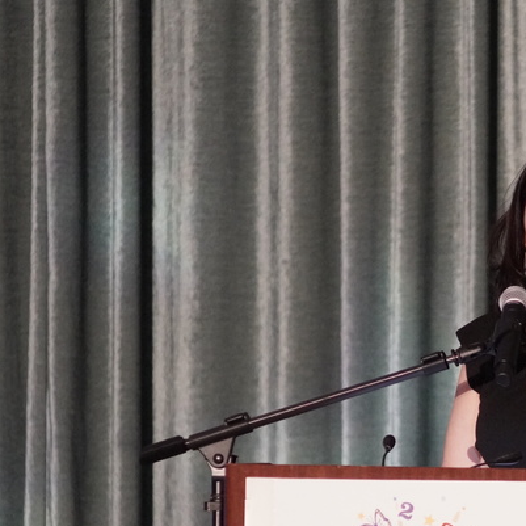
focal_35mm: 954
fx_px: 16401
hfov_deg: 1.8
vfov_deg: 1.8
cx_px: 588
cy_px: 386
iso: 5000
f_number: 2.8
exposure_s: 1/200
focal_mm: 300
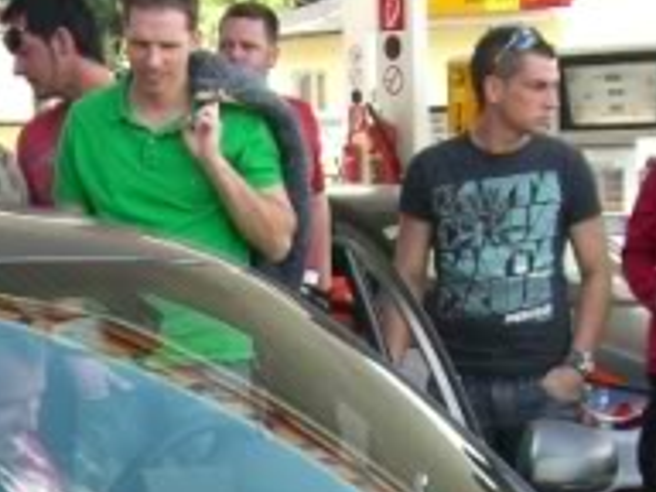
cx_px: -27
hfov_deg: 12.3
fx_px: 2994
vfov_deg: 9.1
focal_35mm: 158
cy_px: 800
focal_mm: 6.2
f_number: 2.7
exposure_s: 1/160
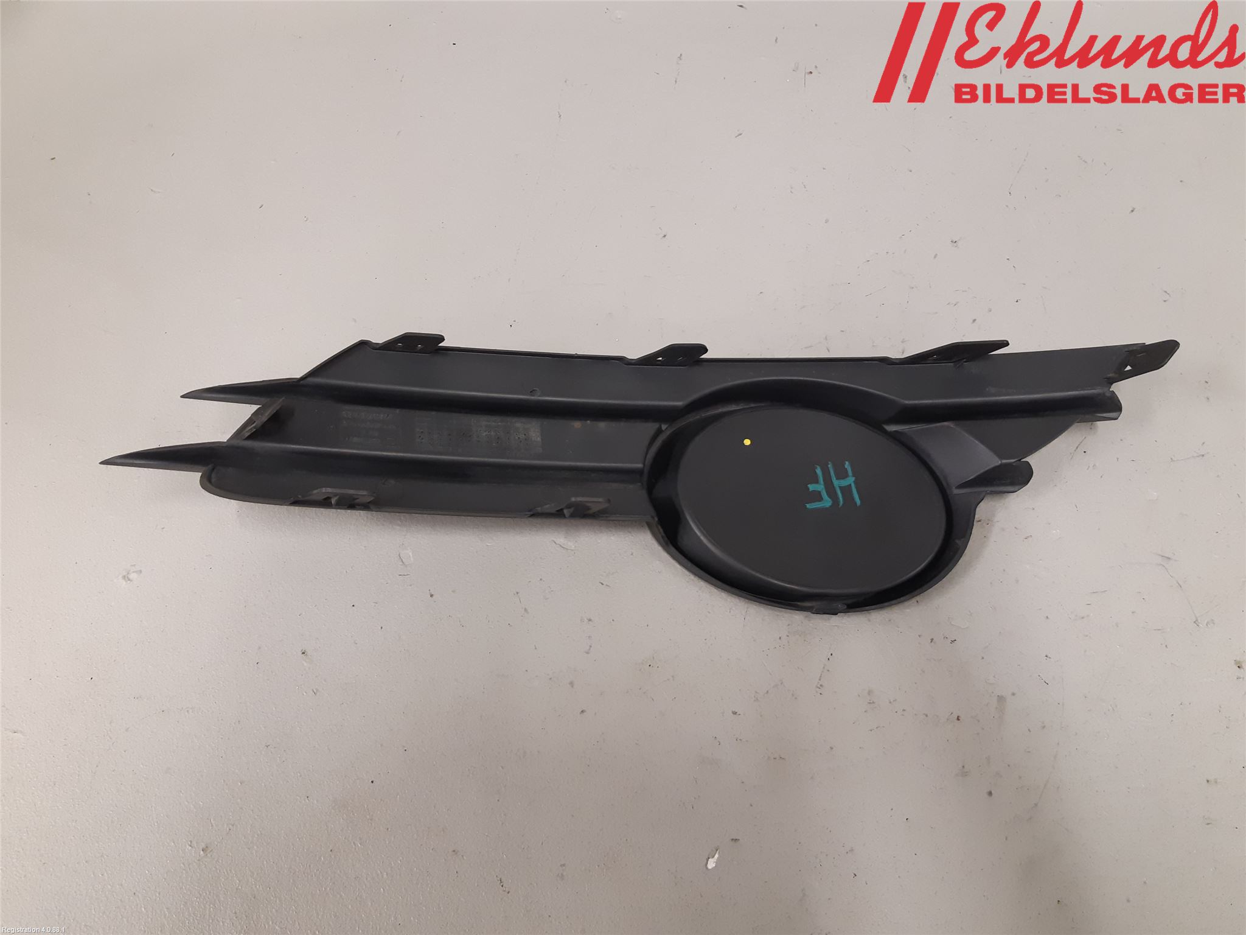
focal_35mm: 26
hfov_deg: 67.3
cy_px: 468
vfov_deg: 53.1
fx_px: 936
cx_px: 623
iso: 160
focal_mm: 3.93
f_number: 1.7
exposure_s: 1/50
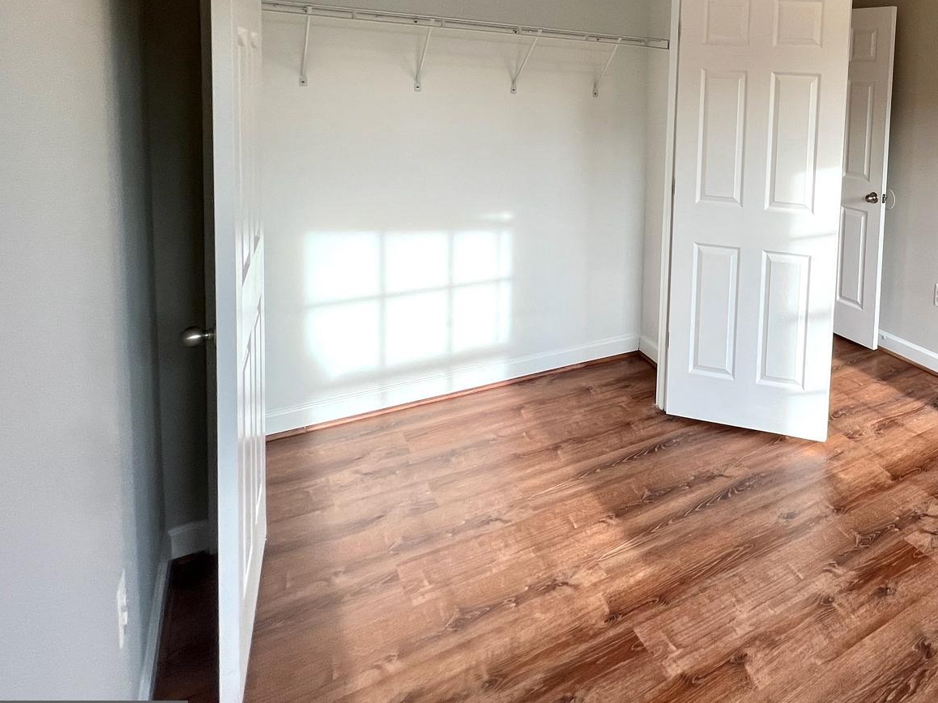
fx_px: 623
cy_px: 145
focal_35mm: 23
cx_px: 815
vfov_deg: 54.9
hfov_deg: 63.8
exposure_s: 1/120
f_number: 1.8
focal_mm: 1.57
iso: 50
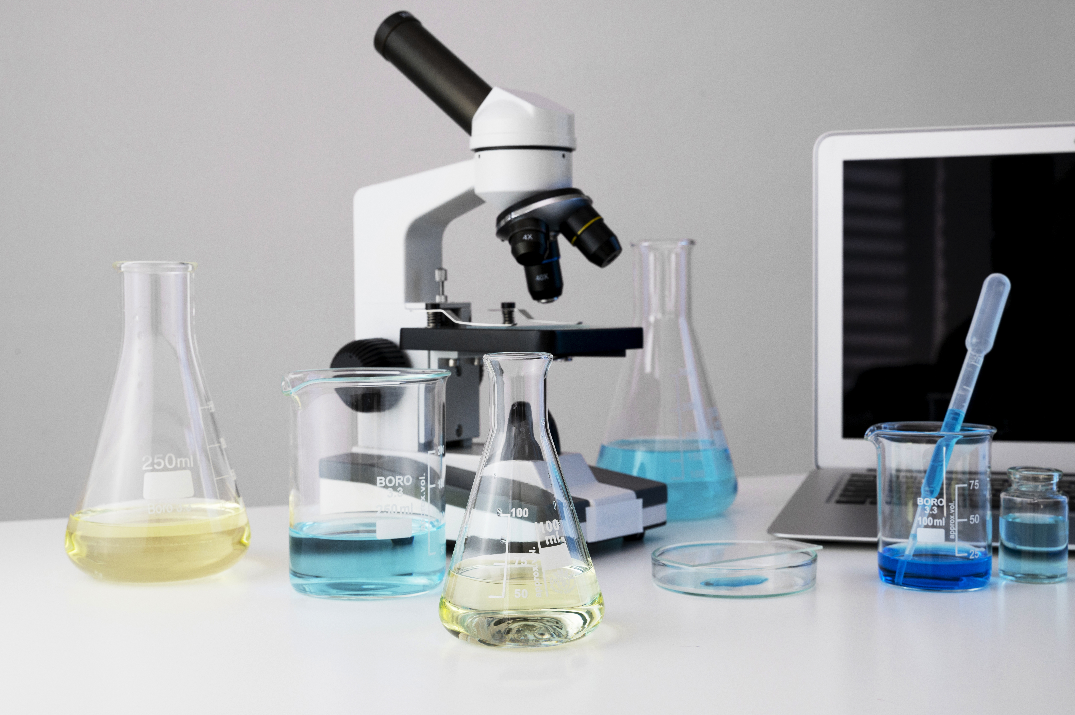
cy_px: 358
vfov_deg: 27.5
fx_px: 1462
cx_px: 538
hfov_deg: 40.4
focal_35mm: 49
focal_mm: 49
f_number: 11
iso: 500
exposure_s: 1/200
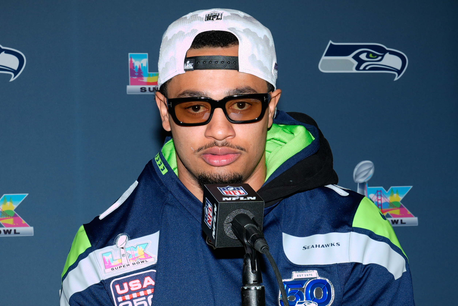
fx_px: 1222
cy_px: 175
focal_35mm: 96
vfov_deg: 14.3
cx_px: 228
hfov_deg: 21.2
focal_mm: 41
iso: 125
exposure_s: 1/20
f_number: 10
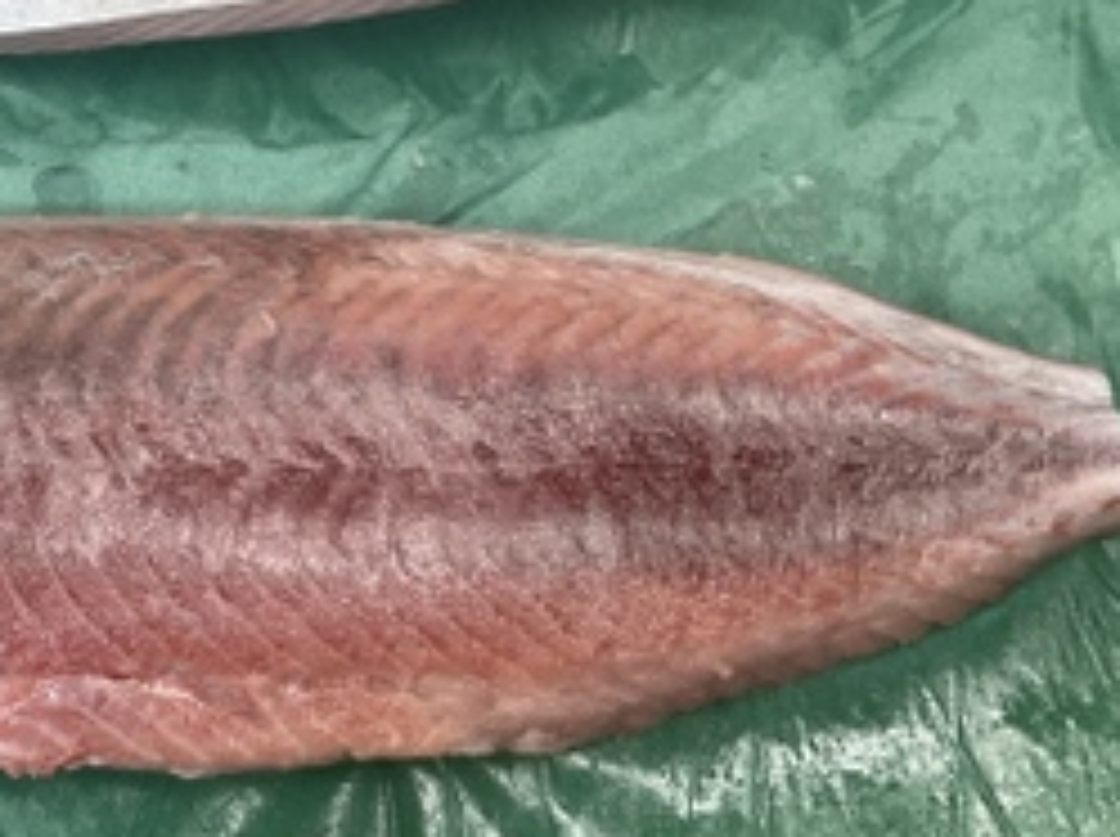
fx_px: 1809
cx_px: 135
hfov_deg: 32.8
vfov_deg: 25.5
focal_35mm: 56
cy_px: 158
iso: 50
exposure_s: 1/120
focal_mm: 3
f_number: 1.8
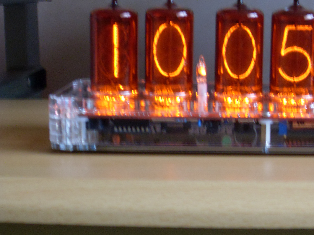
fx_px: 898
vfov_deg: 14.9
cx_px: 246
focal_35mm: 99
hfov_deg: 19.7
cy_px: 154
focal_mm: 10.1
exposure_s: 1/10
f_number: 3.7
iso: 200
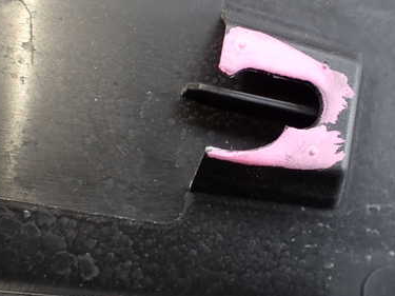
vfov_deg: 30.2
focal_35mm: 48
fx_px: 548
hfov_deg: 39.4
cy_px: 144
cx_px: 251
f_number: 2.3
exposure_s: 1/125
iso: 125
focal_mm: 5.4
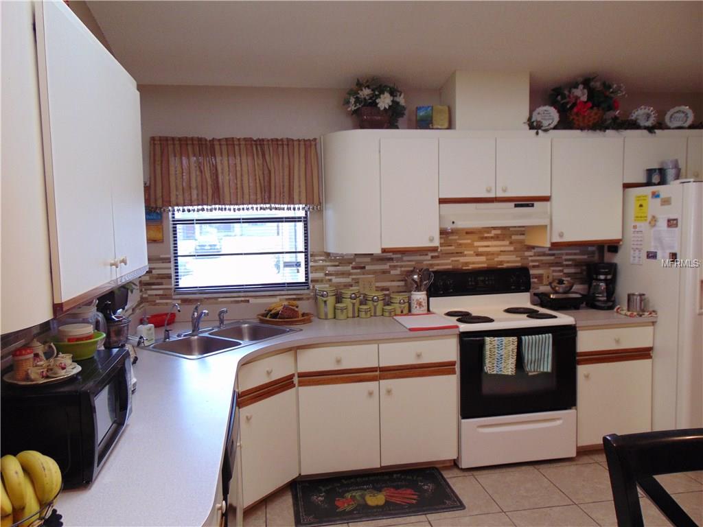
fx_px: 508
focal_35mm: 25
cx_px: 352
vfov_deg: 54.9
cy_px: 264
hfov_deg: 69.4
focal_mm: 4.5
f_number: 3
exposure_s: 1/30
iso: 100
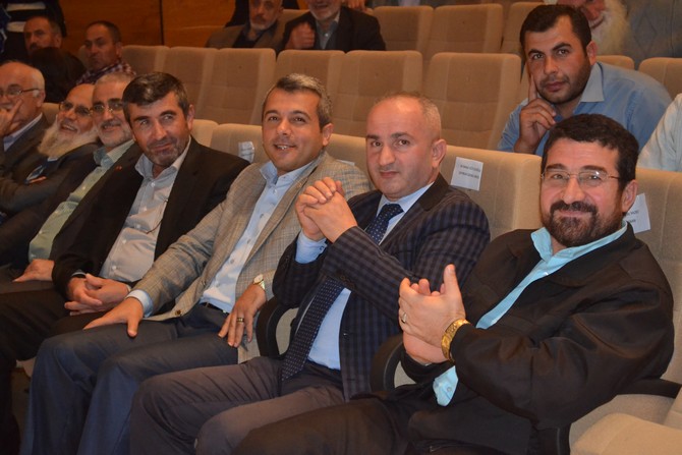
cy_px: 228
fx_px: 1478
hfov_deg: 26.0
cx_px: 341
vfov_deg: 17.5
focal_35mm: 78
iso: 3200
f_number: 5.6
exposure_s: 1/60
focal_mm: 52
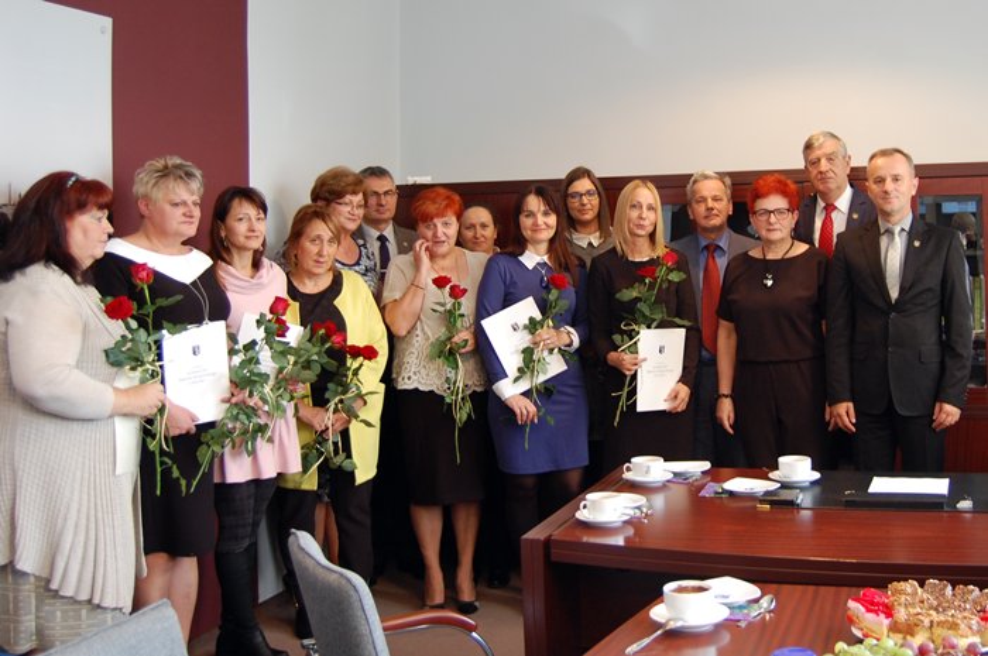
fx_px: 946
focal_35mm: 34
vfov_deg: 38.3
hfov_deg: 55.2
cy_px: 328
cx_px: 494
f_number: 3.8
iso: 400
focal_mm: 23
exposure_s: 1/40
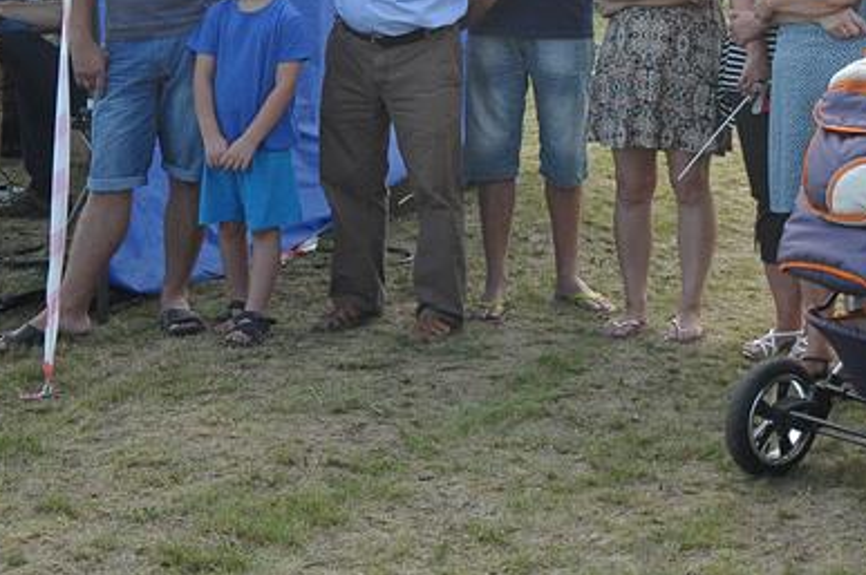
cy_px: 102
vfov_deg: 17.1
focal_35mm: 79
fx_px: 1898
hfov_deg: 24.4
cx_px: 882
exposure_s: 1/320
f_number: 9
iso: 800
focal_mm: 24
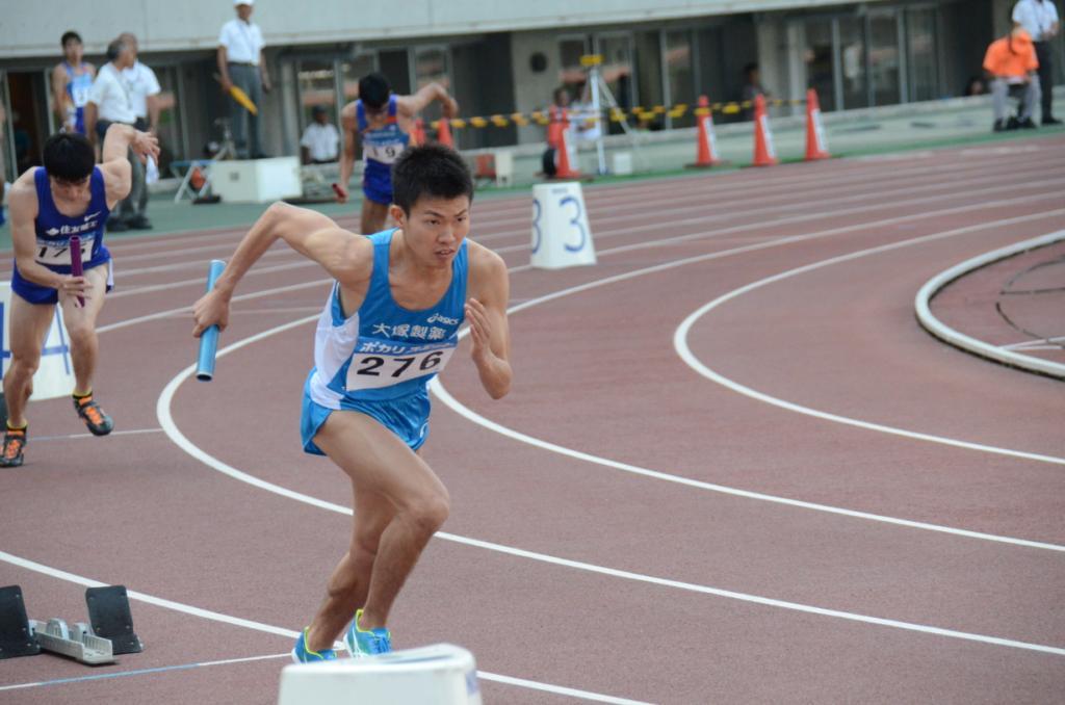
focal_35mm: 218
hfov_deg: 9.5
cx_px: 532
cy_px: 352
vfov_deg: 6.3
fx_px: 6420
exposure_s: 1/2500
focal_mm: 145
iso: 3200
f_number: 6.3
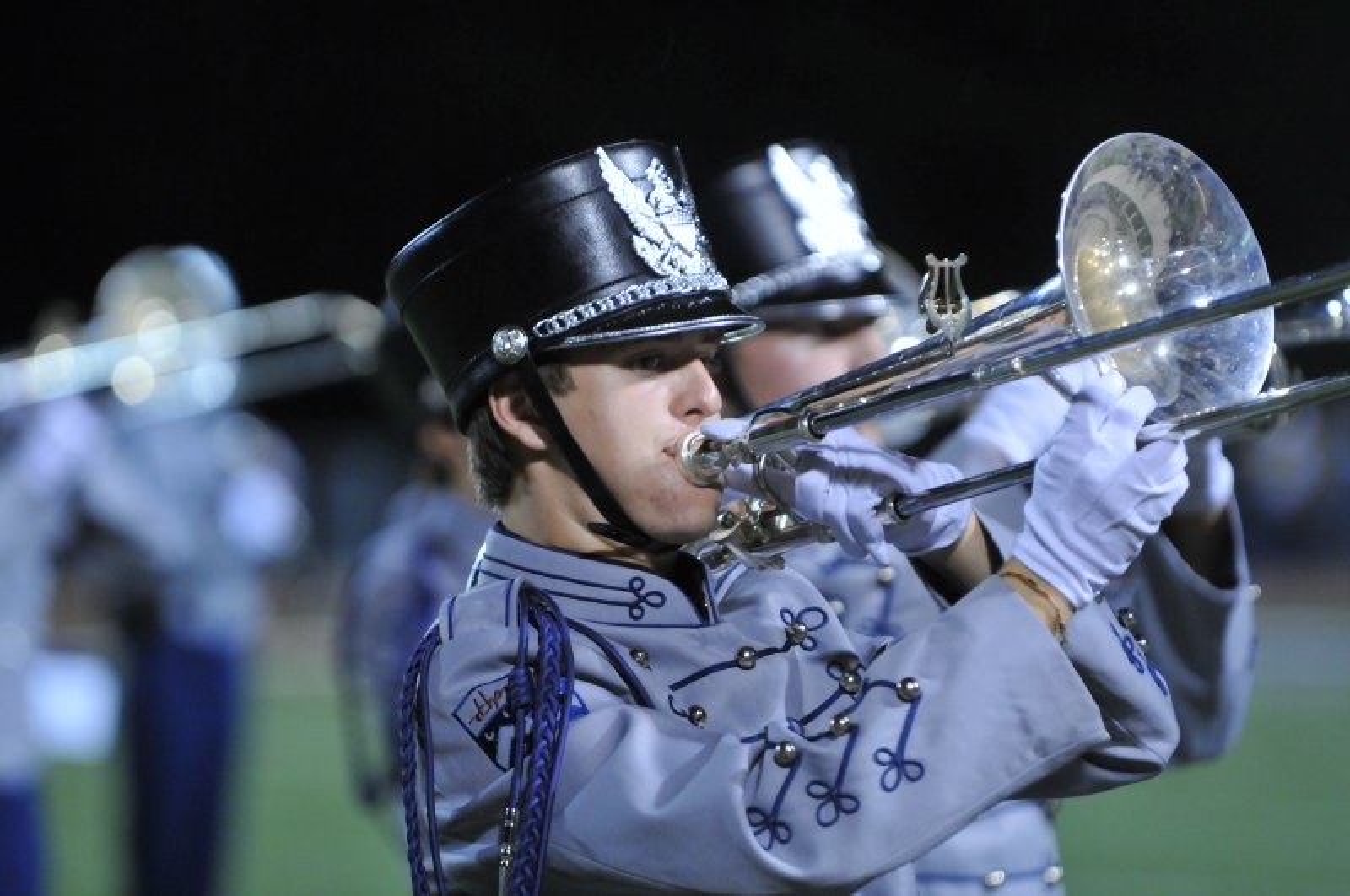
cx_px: 675
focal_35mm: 300
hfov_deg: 6.9
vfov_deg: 4.6
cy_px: 448
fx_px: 11234
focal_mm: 200
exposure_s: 1/160
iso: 1600
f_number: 2.8
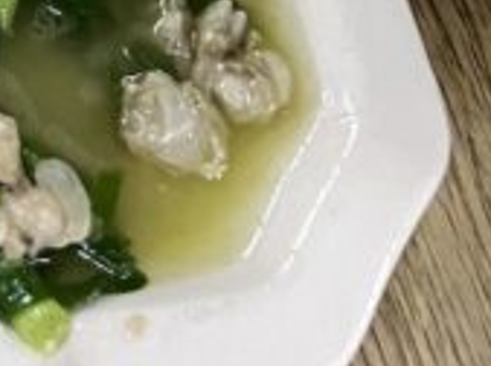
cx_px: -450
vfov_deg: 8.1
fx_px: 2236
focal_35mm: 158
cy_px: -703
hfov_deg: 11.4
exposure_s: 1/60
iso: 500
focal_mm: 5.1
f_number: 1.6
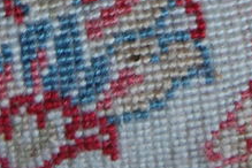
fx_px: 2205
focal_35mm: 315
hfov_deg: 6.5
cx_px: 209
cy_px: -187
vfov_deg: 4.3
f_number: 5.3
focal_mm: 46
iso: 560
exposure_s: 1/30
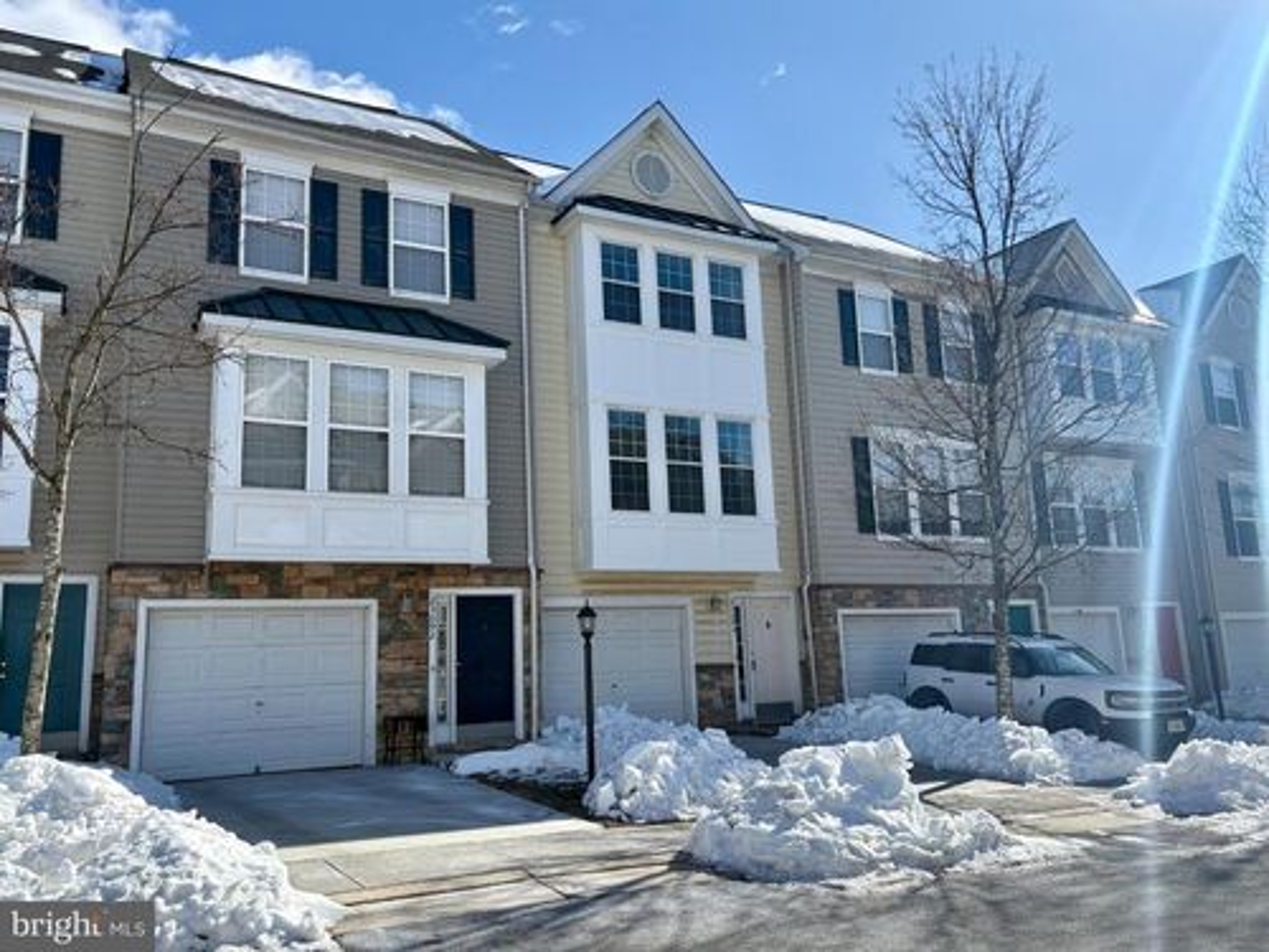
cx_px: 634
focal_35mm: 26
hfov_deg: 67.3
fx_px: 953
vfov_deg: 53.1
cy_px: 476
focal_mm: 5.96
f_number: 1.6
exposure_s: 1/3623
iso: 50
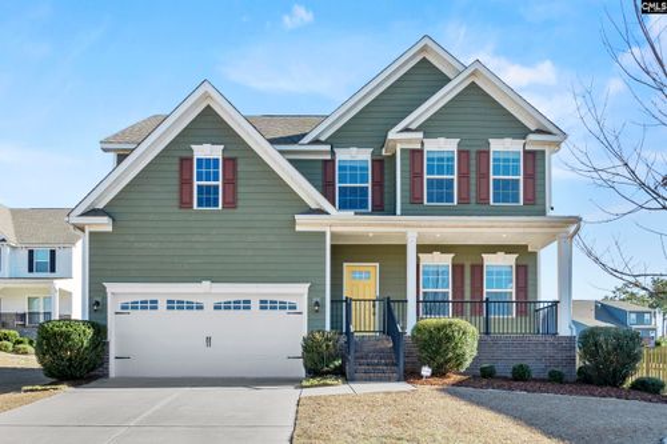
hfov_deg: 95.0
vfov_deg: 72.0
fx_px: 306
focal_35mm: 16
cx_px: 334
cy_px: 222
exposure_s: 1/250
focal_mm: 11
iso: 200
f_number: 6.3
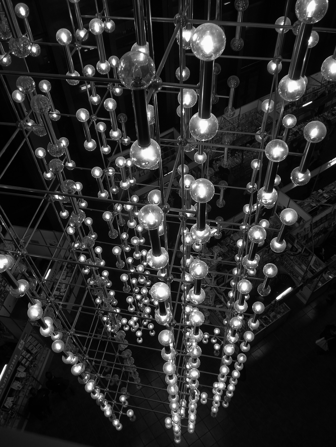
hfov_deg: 48.2
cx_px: 168
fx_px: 375
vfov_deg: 61.7
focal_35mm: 29
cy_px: 224
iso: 80
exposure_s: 1/80
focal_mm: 6
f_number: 2
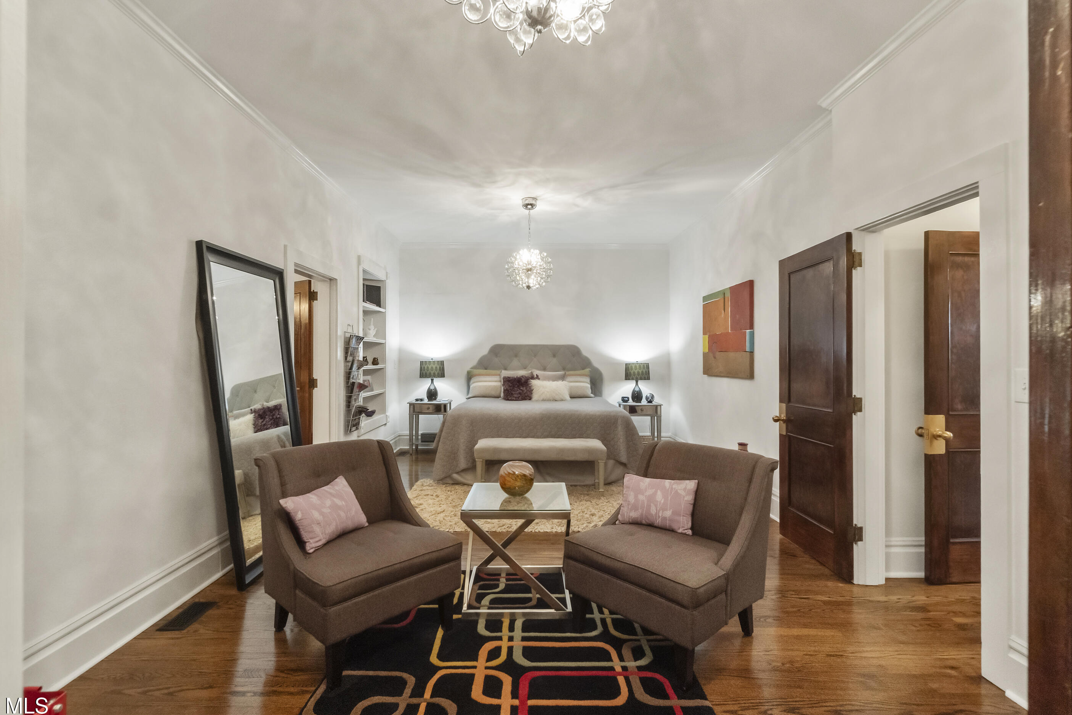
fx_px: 476
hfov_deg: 96.7
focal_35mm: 16
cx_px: 526
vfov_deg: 73.7
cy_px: 360
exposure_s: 1/10
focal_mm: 10
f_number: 8
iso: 800
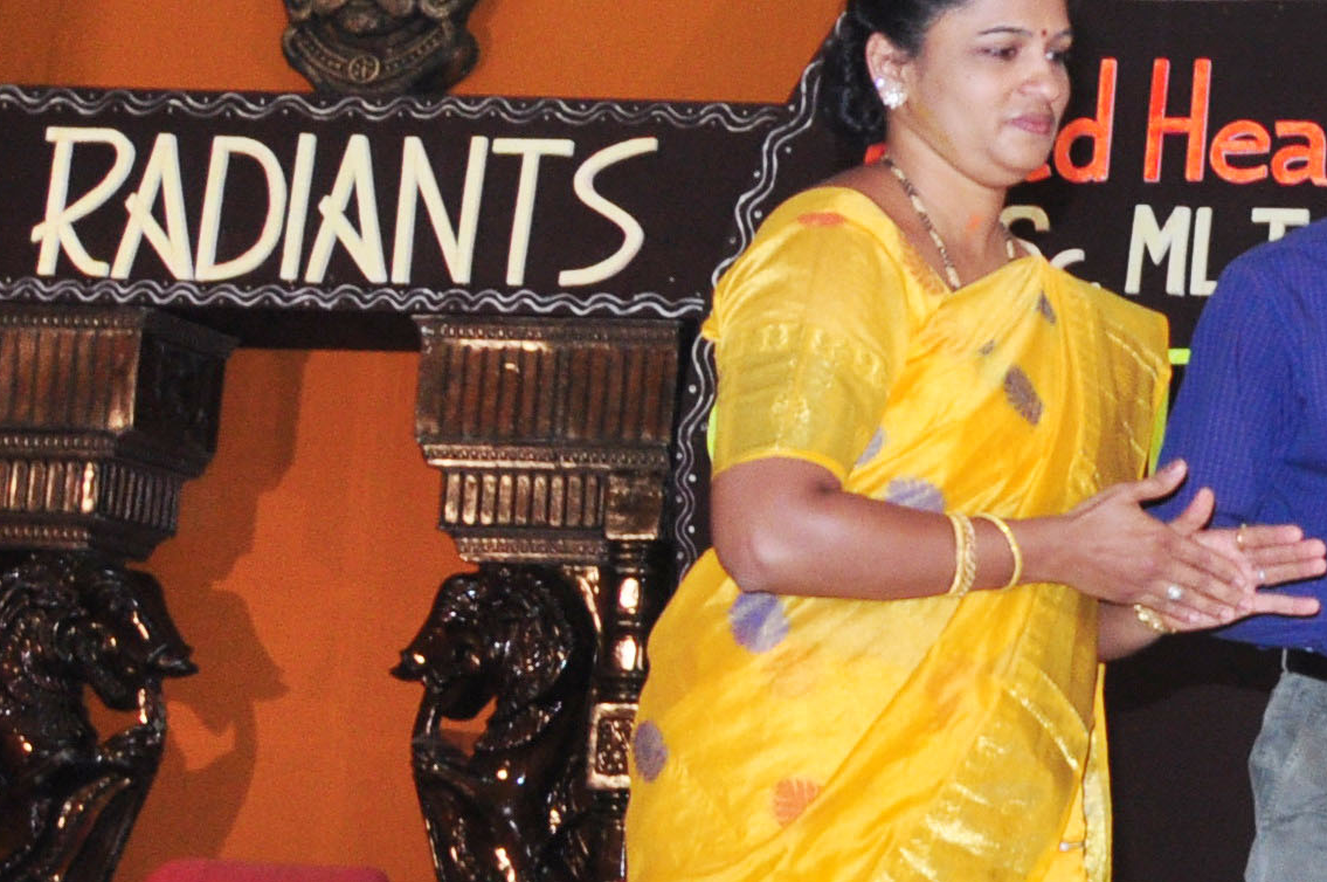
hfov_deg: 16.6
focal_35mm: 102
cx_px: 2397
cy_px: 496
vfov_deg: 13.4
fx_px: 3755
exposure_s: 1/125
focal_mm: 18
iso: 500
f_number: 7.1
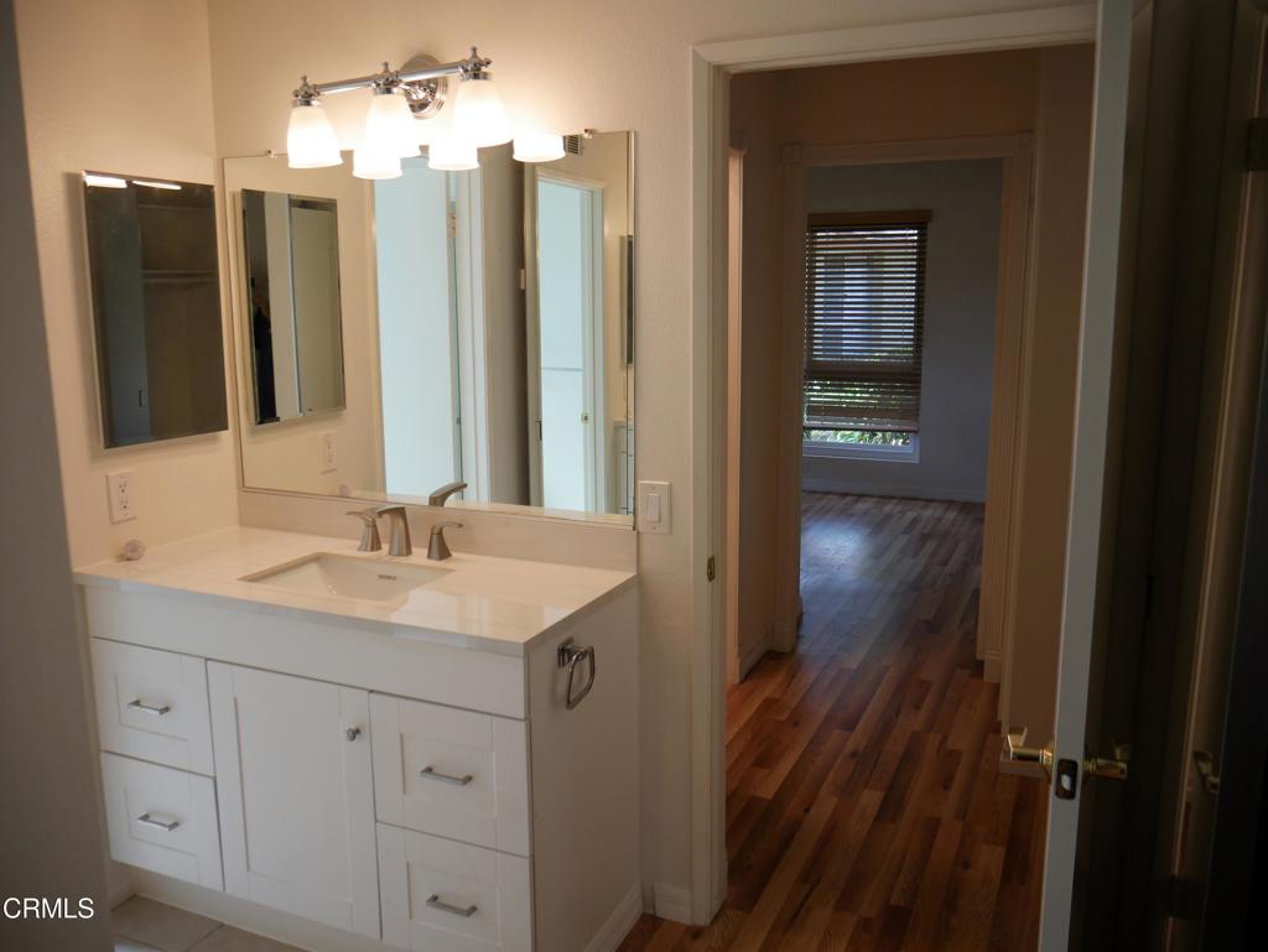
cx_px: 634
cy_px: 476
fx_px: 1026
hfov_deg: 63.4
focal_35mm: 28
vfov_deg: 49.8
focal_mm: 14
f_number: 3.5
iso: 200
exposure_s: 1/100
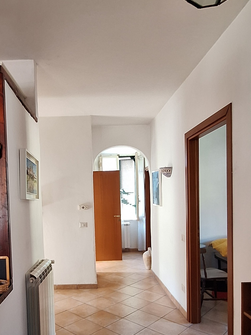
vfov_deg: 66.3
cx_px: 83
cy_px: 210
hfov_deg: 52.0
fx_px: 251
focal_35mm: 26
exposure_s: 1/25
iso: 160
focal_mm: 1.74
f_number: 2.2
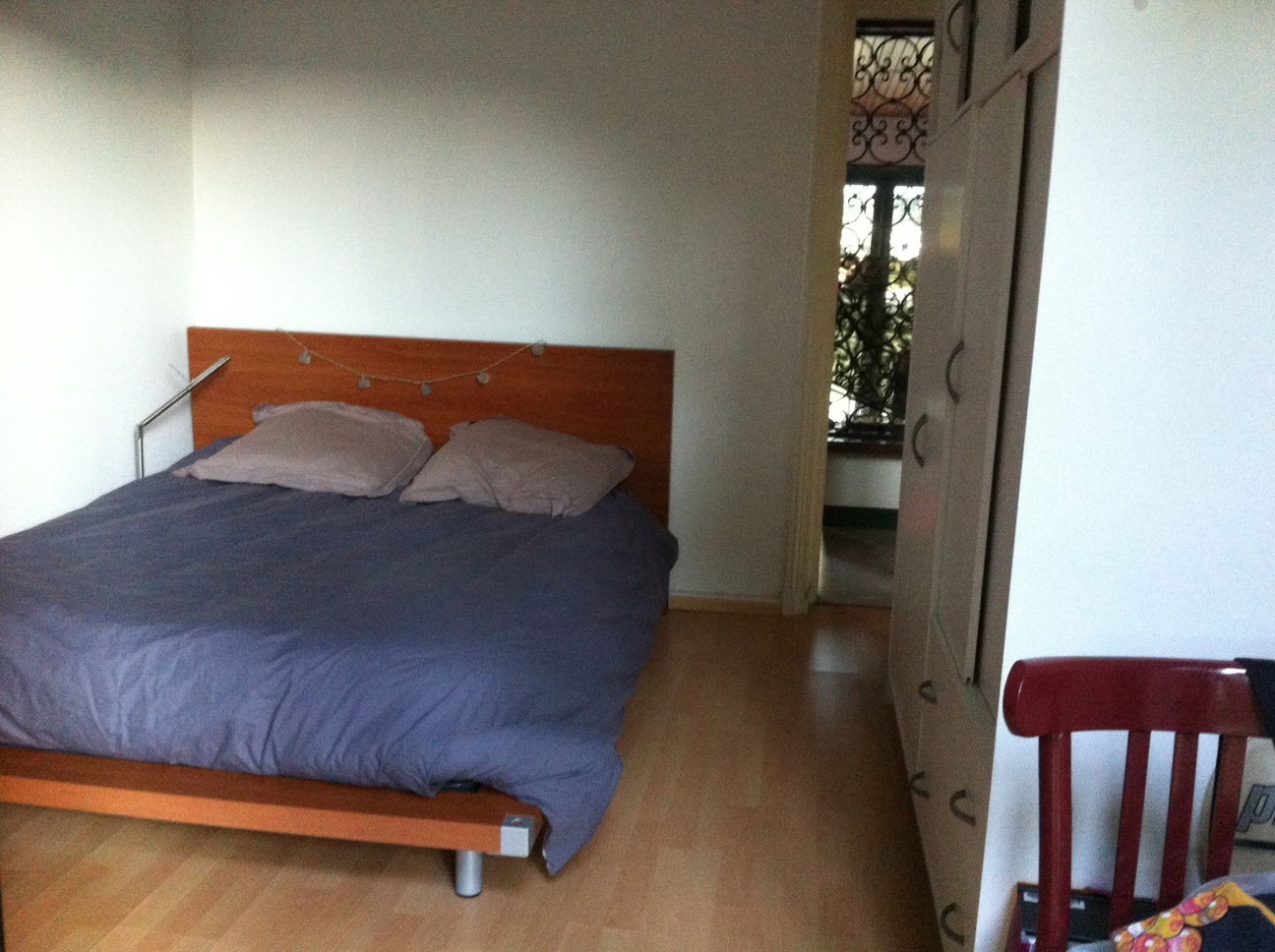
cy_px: 476
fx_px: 1287
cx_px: 638
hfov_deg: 52.7
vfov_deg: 40.6
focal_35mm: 35
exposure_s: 1/15
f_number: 2.8
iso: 500
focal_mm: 3.85
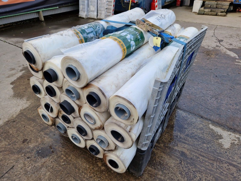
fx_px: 160
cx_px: 120
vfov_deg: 58.9
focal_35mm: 23
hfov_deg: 73.9
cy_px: 90
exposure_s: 1/180
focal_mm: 5.4
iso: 50
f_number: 1.8
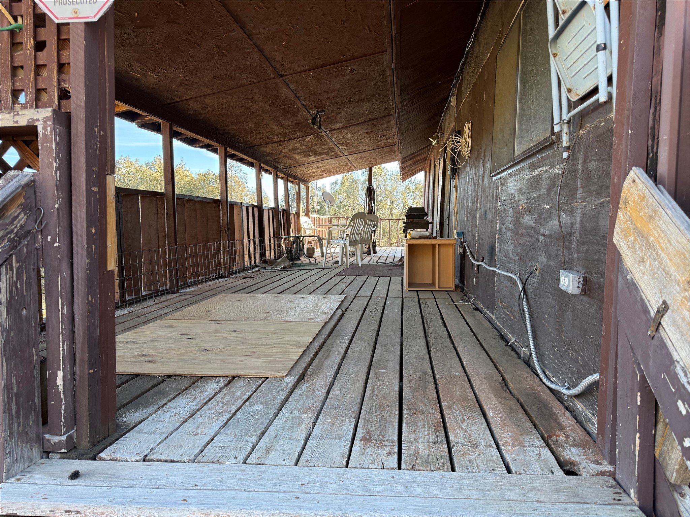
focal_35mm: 24
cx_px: 345
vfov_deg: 56.8
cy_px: 258
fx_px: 478
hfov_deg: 71.6
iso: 100
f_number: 1.78
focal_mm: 6.76
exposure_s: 1/240
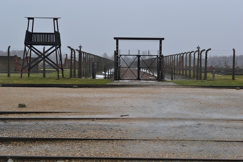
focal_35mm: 69
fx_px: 466
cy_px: 81
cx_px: 122
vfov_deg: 19.7
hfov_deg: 29.2
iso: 400
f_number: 8
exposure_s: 1/80
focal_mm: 46
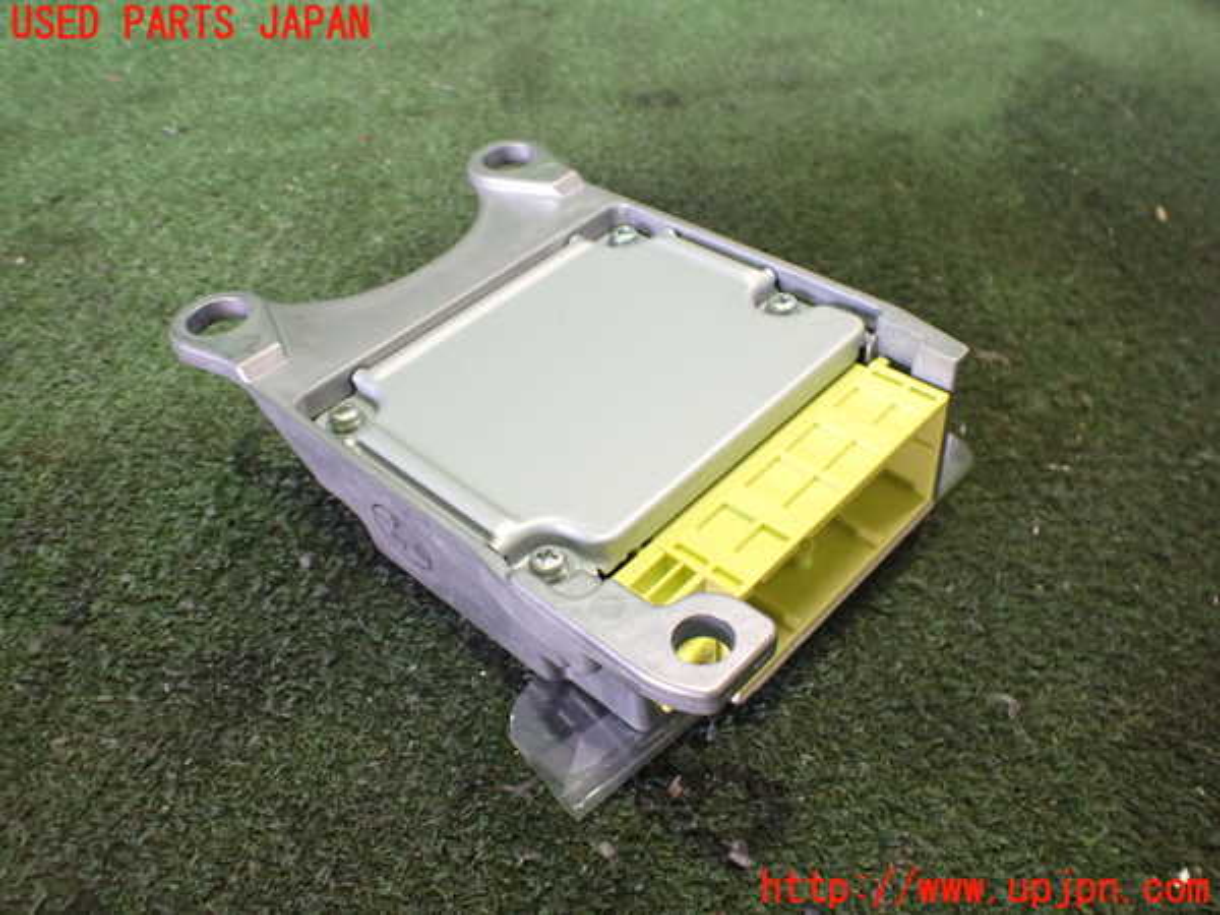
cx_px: 610
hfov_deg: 60.0
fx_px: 1057
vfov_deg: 46.8
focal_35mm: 30
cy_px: 458
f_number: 2.3
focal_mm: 5.4
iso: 800
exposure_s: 1/60
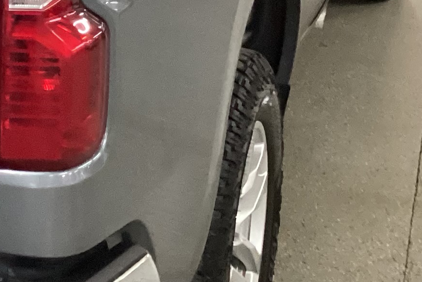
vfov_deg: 11.2
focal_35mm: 120
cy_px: -51
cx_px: -191
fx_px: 1407
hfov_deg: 15.8
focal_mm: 3.3
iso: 400
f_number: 2.4
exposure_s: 1/50
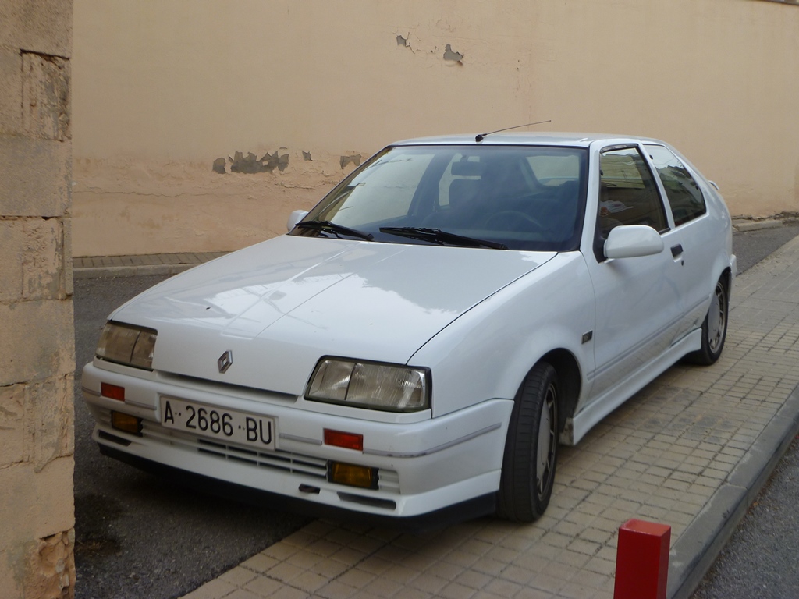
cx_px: 400
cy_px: 300
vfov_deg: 44.2
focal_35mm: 32
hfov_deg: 56.8
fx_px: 739
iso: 80
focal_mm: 5.7
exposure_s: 1/250
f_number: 3.5
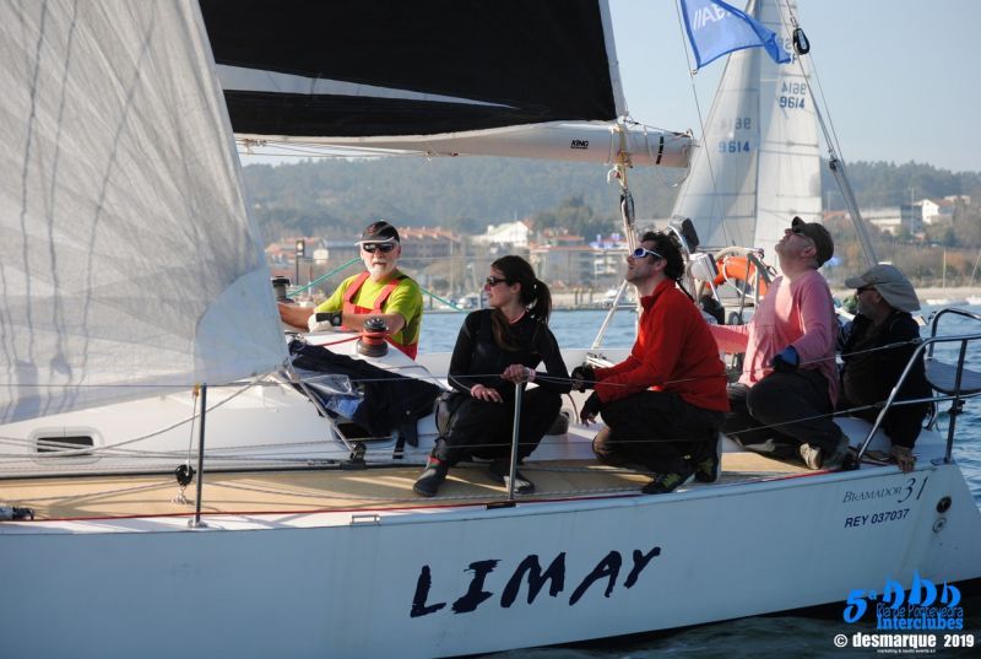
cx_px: 490
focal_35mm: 129
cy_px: 330
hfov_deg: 15.9
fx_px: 3522
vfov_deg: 10.7
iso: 140
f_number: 5.6
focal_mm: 86
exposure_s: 1/500
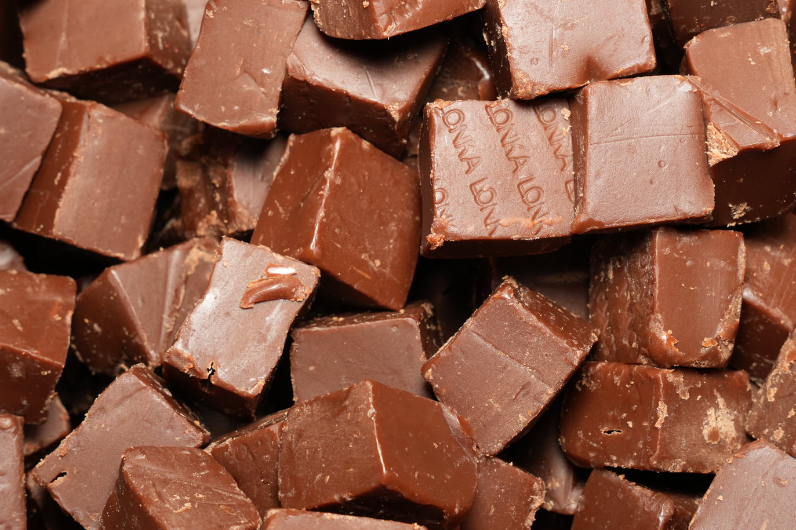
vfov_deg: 13.4
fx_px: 2255
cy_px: 223
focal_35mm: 102
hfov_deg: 20.0
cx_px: 430
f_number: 13
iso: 800
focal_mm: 70
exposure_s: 1/160
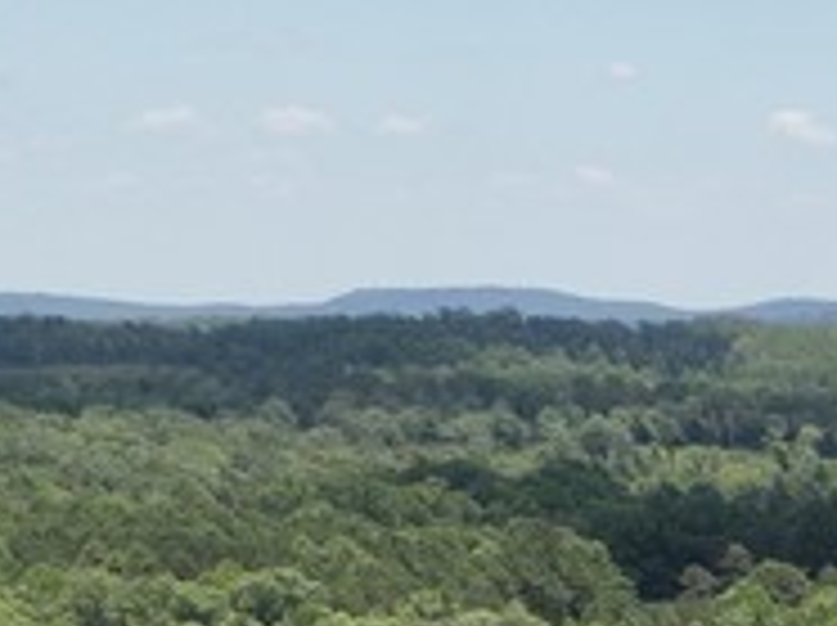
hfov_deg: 11.3
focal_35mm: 132
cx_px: 2268
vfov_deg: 10.3
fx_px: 3188
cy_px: 1286
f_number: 2.8
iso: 100
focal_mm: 12.29
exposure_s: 1/200
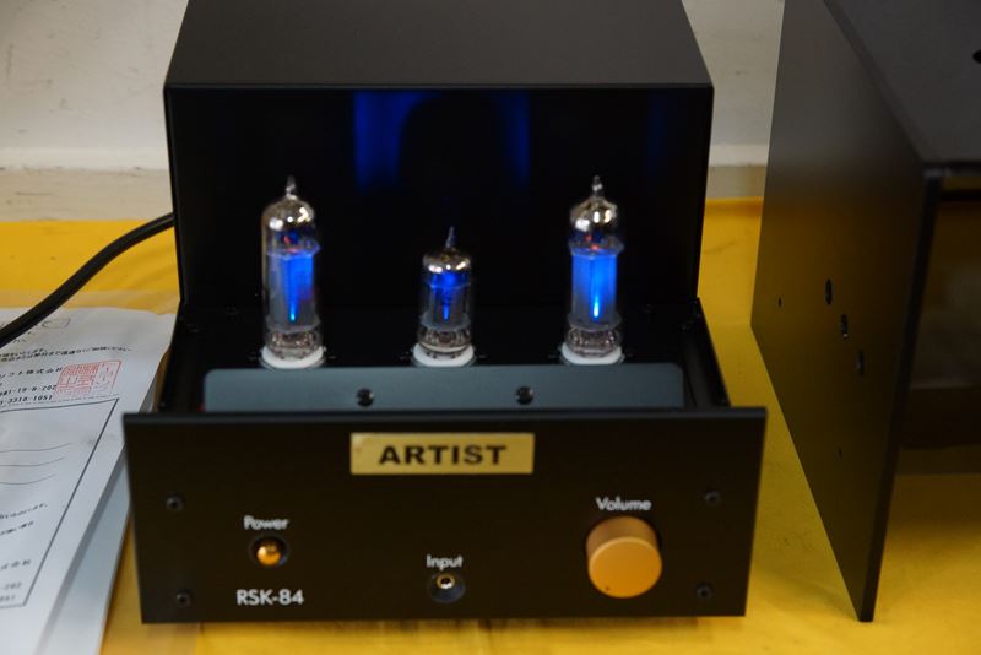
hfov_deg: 29.9
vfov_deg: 20.2
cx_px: 490
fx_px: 1840
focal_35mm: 68
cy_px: 328
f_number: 4
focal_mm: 45
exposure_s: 1/80
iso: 800
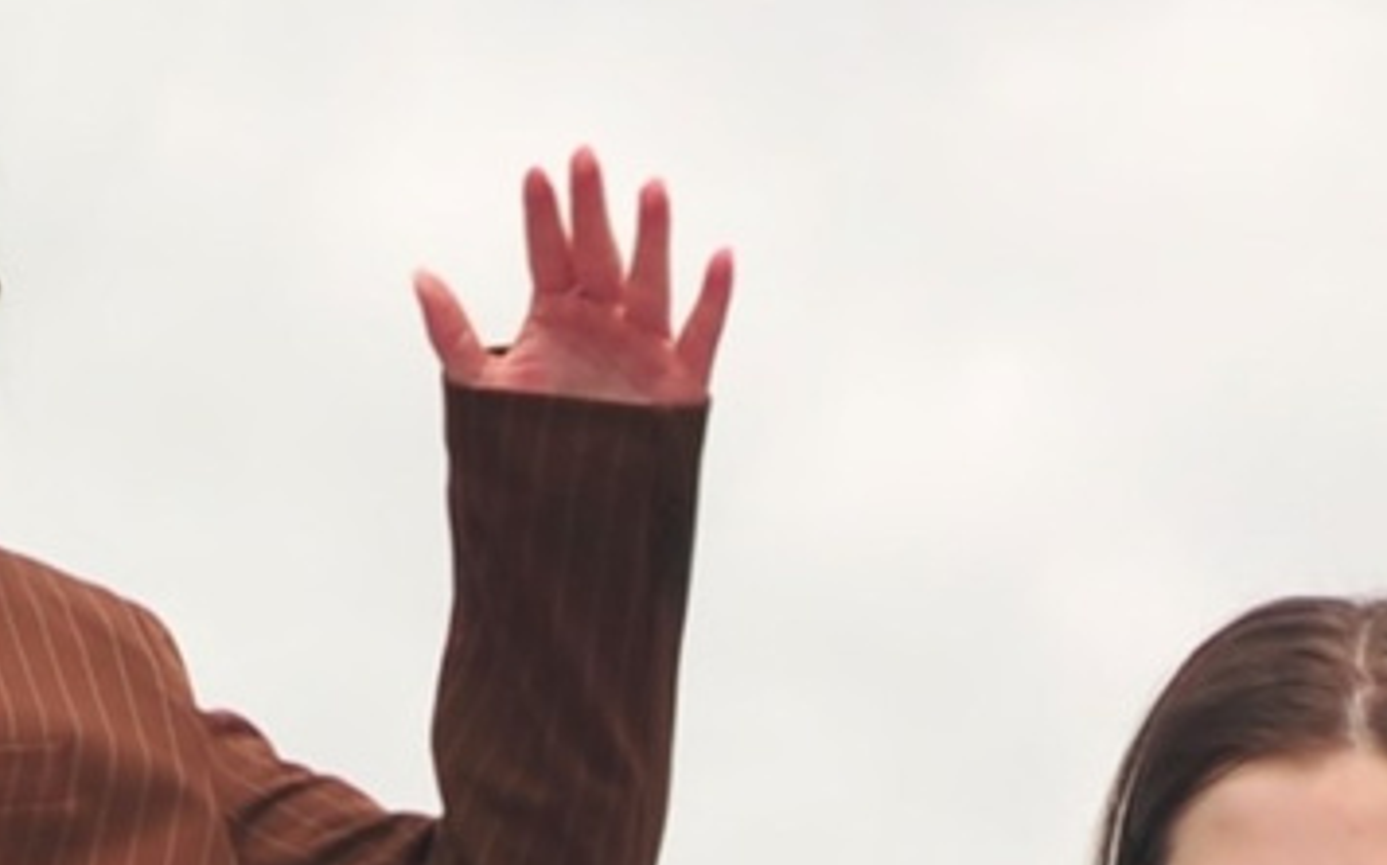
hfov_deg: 11.9
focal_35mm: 176
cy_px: 1981
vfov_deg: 7.1
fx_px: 6649
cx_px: 495
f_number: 4.5
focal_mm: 24
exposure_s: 1/500
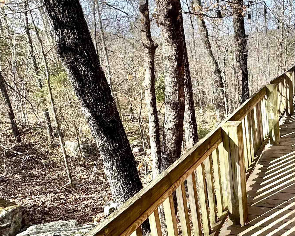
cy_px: 116
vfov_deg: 47.1
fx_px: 271
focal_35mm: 31
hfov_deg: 50.6
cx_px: 266
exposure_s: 1/763
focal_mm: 2.22
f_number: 2.2
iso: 50
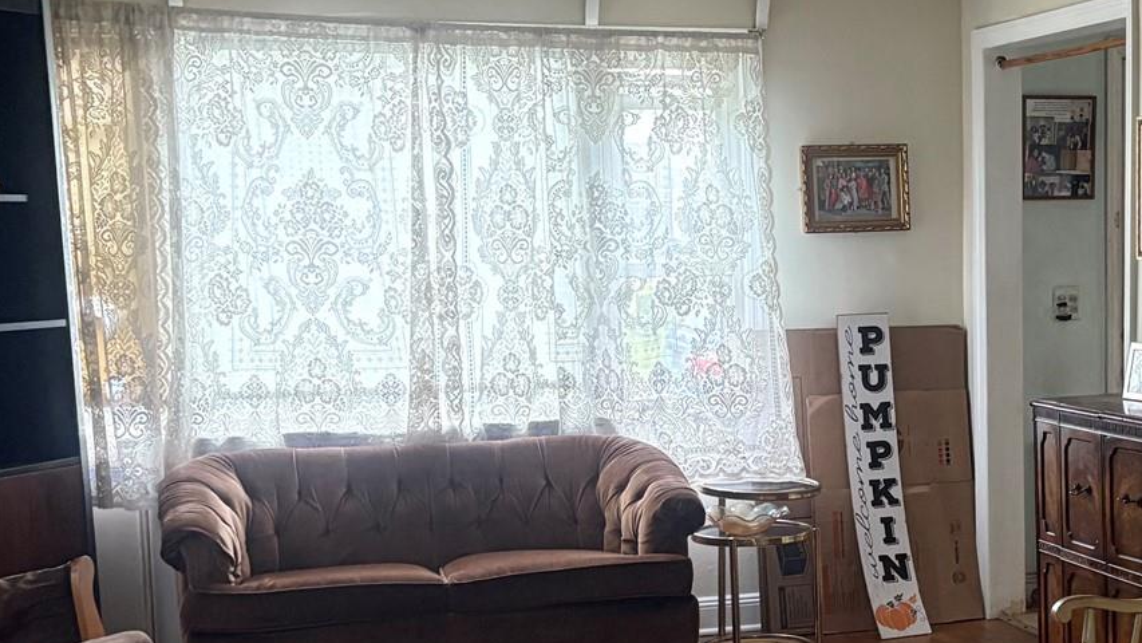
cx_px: 981
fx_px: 2059
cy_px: 446
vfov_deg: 17.7
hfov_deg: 29.9
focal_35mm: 68
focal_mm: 5.96
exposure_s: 1/60
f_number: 1.6
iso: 400
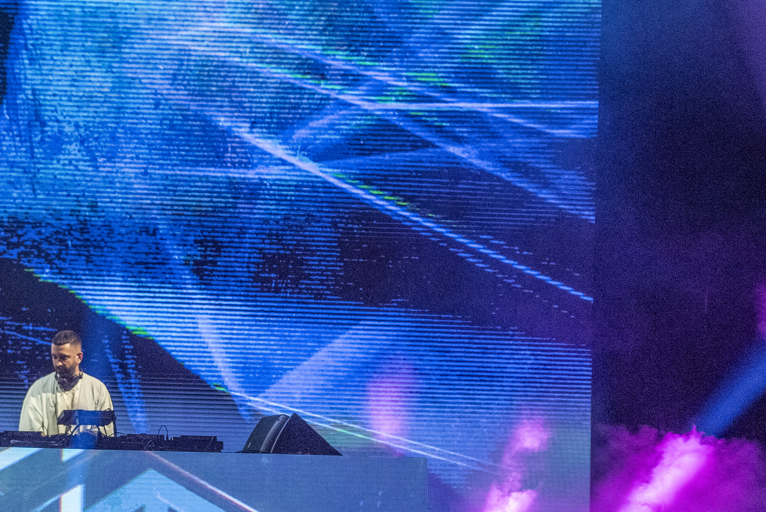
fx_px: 8089
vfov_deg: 3.6
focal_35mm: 380
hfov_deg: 5.4
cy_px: 383
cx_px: 144
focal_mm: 200
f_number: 3.2
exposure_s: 1/500
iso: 5000
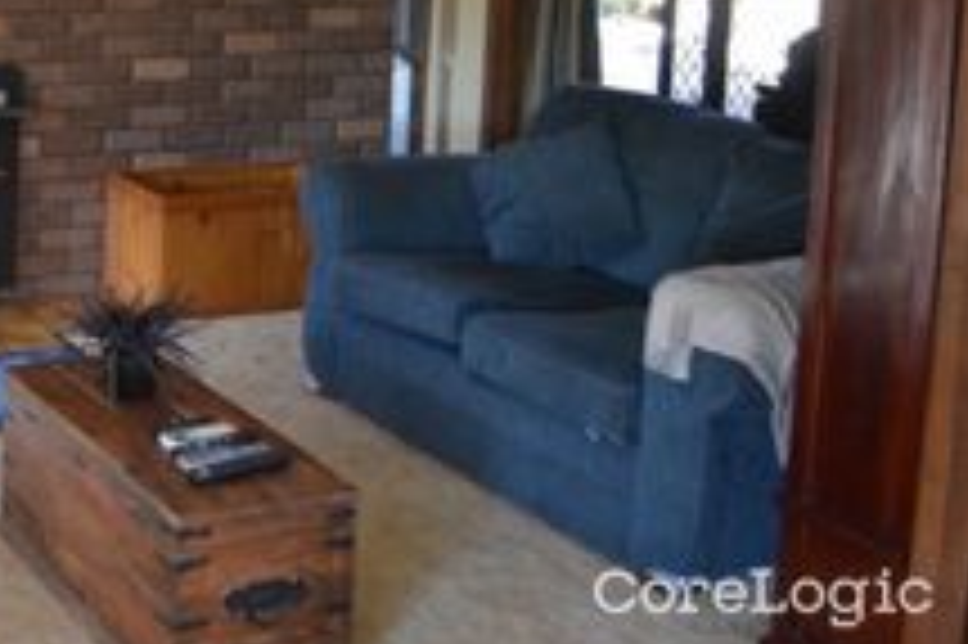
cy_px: -38
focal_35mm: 59
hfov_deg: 30.5
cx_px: -86
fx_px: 1585
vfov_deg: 21.9
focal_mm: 18
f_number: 4
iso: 400
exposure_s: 1/60
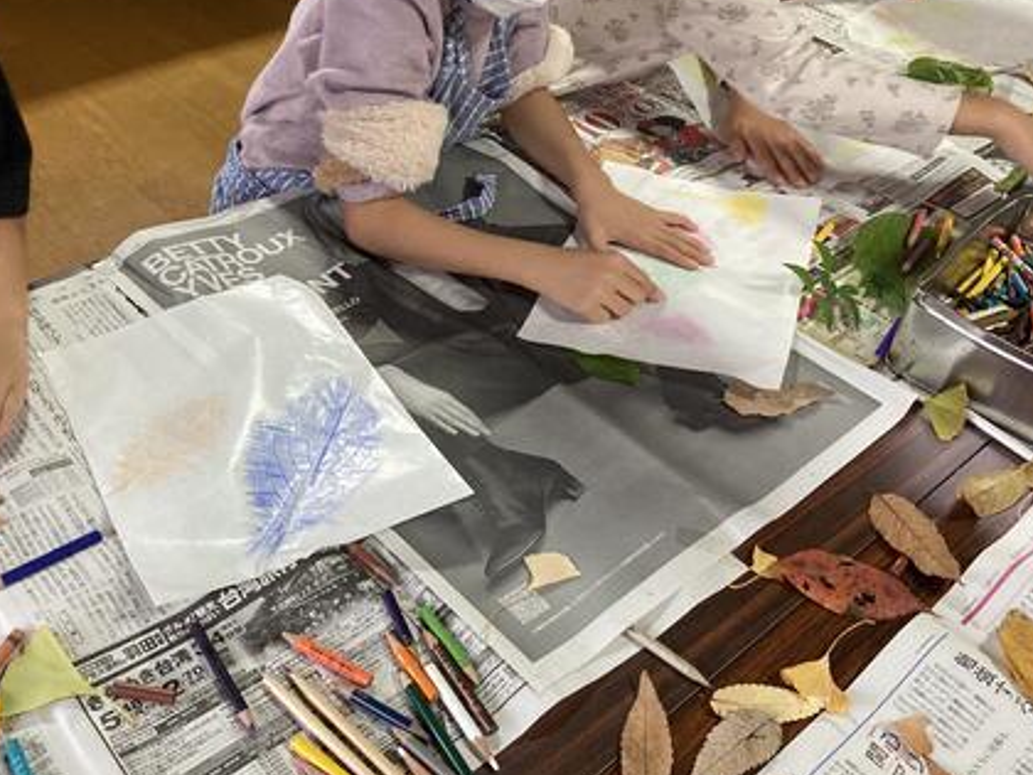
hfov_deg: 46.7
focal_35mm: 40
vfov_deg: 35.7
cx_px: 472
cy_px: 280
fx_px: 1194
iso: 250
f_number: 1.8
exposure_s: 1/50
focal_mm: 3.99
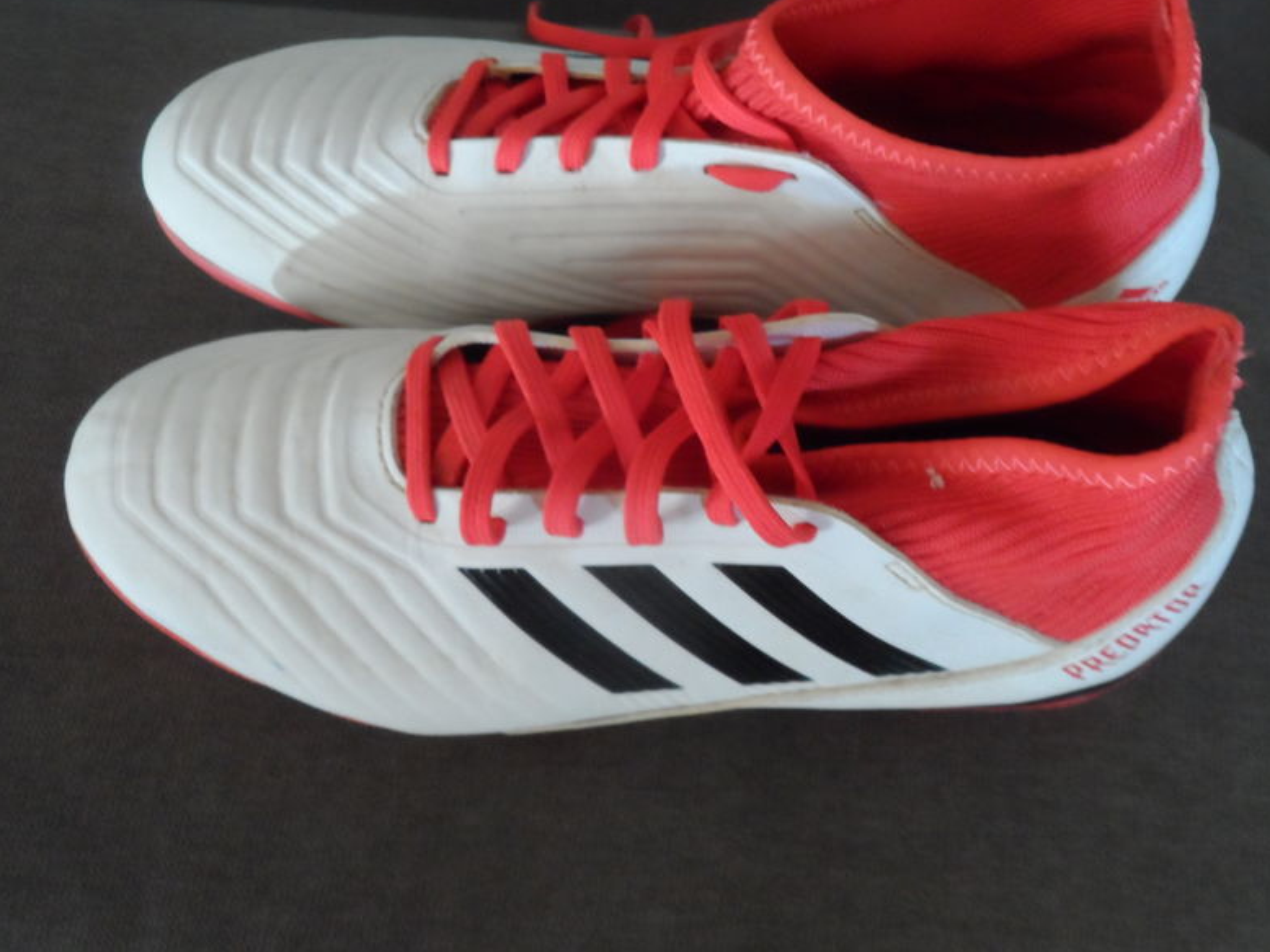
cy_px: 470
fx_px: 1320
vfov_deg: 39.6
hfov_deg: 51.2
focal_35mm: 36
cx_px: 722
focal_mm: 4.9
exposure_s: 1/10
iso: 400
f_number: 3.1
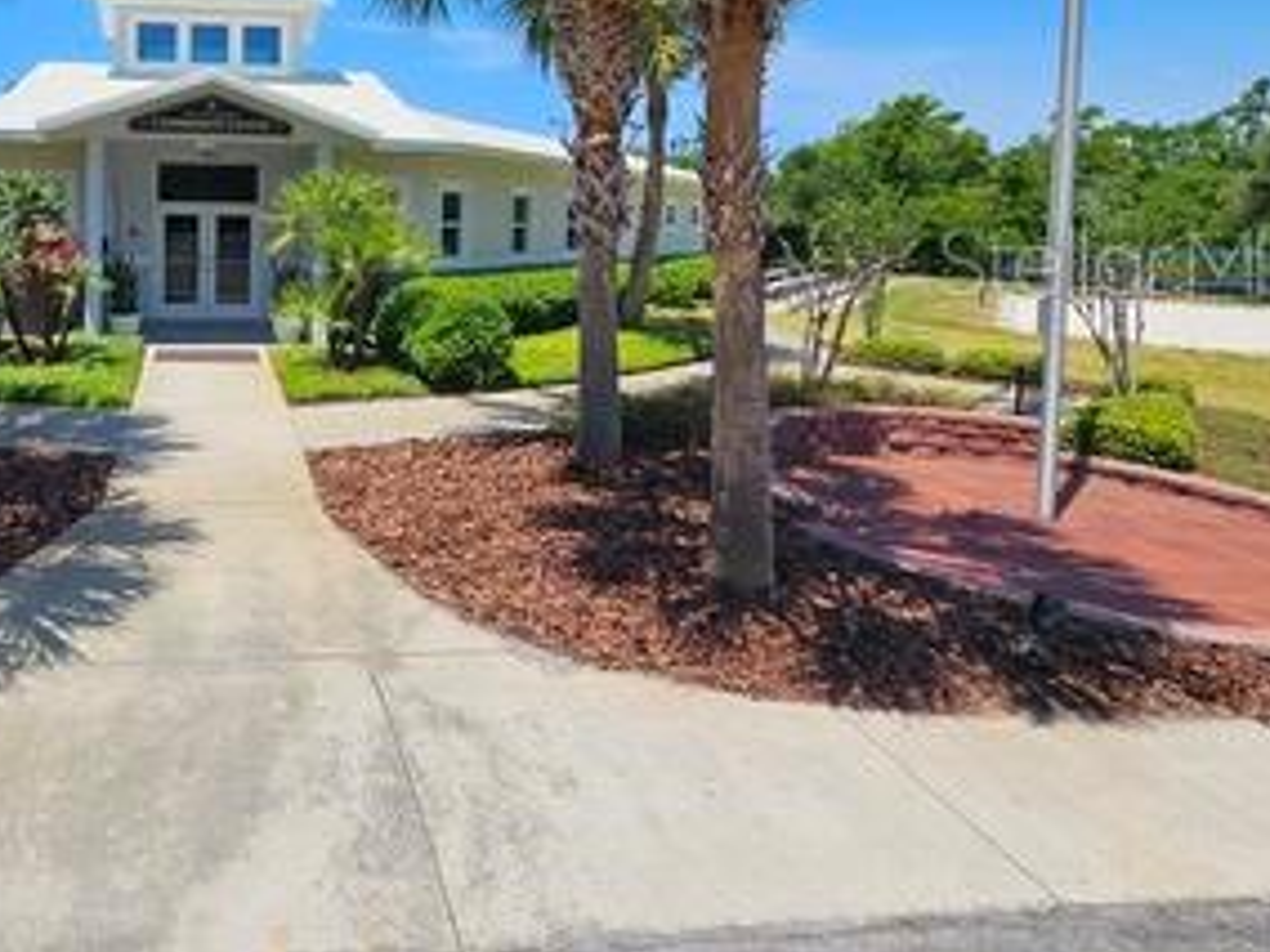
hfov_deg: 70.2
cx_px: 286
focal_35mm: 22
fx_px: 807
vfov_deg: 58.5
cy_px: 259
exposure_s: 1/2723
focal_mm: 2.2
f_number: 2.2
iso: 50
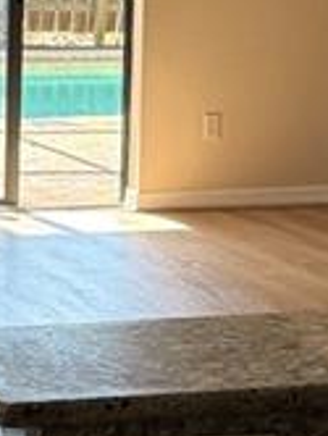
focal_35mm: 173
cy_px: -95
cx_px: 60
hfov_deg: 8.6
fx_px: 2180
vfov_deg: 11.2
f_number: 1.78
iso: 200
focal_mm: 6.76
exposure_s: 1/173
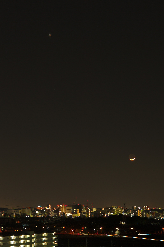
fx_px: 719
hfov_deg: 13.0
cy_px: 124
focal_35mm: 105
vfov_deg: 19.5
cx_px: 82
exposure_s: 10
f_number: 11
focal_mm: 105
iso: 200
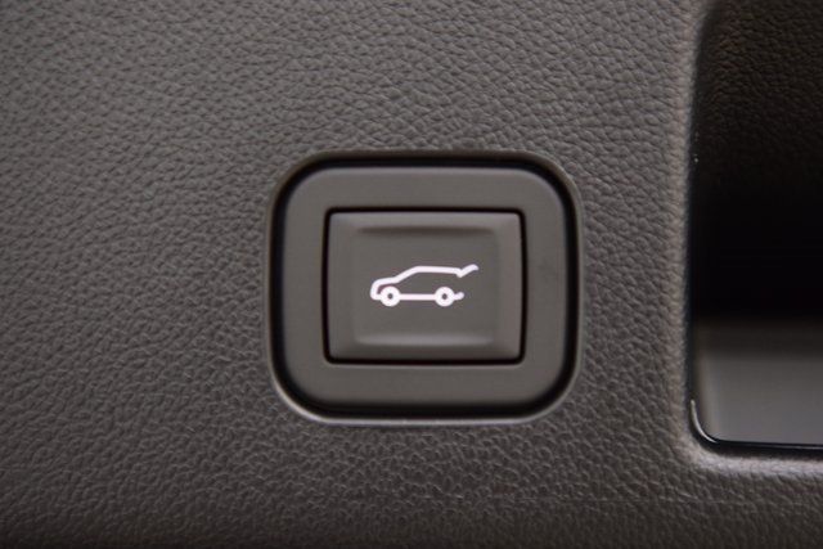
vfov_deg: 18.2
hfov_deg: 27.0
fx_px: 1715
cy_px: 274
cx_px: 412
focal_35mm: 75
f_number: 2.8
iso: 1600
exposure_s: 1/30
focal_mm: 50
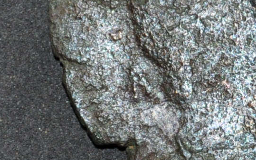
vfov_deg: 3.7
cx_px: 271
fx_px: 2442
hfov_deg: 6.0
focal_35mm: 350
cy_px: 285
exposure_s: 1/125
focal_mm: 36
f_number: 5.6
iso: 200
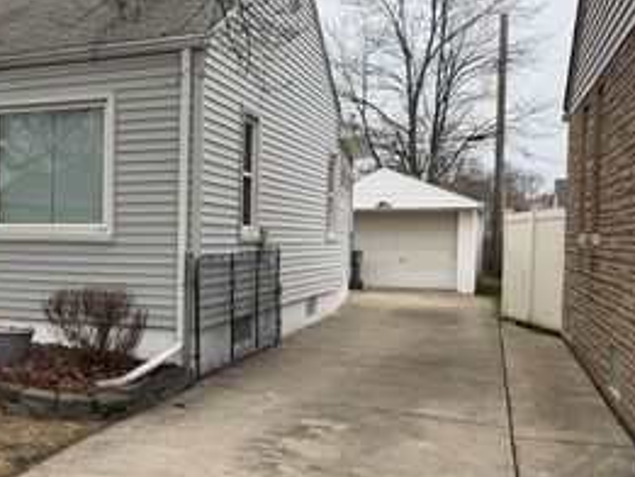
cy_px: 259
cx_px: 34
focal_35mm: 46
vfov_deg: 31.5
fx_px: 844
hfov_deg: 37.8
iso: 80
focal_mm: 6.76
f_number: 1.78
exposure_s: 1/689
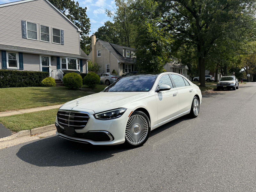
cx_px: 128
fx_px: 177
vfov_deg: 56.8
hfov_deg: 71.6
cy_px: 96
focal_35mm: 24
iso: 100
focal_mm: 6.76
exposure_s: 1/6711
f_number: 1.78
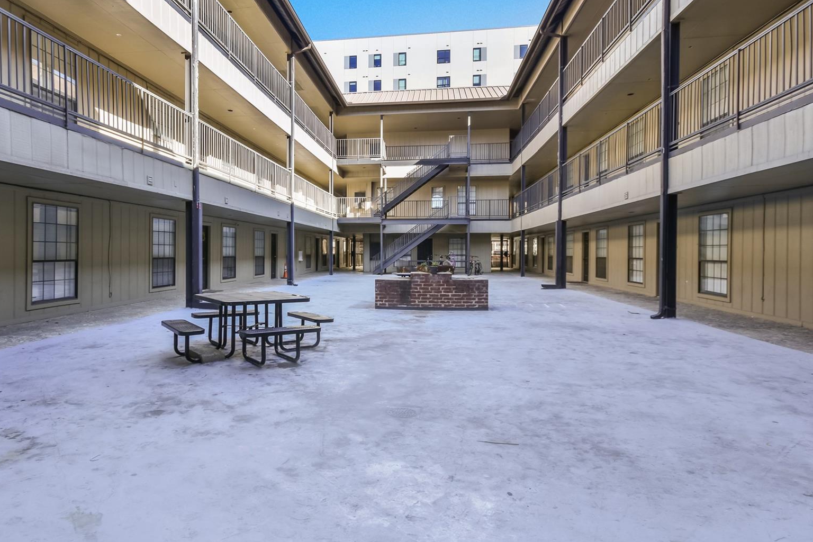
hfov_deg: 83.7
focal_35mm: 20
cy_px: 249
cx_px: 366
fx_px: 452
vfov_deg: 61.8
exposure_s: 1/50
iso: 200
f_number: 8
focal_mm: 10
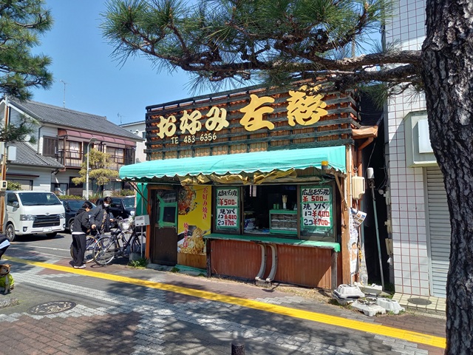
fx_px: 342
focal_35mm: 25
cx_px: 236
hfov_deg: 69.4
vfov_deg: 54.9
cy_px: 178
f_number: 1.8
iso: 50
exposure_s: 1/652
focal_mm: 4.65
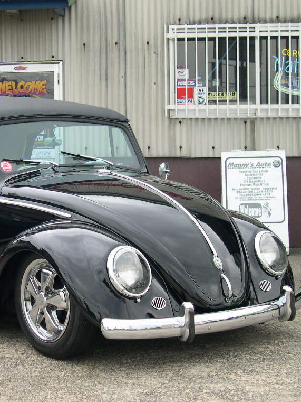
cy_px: 200
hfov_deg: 20.8
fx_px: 811
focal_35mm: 70
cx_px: 58
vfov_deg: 27.8
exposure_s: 1/145
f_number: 3.2
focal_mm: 11.1
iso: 100
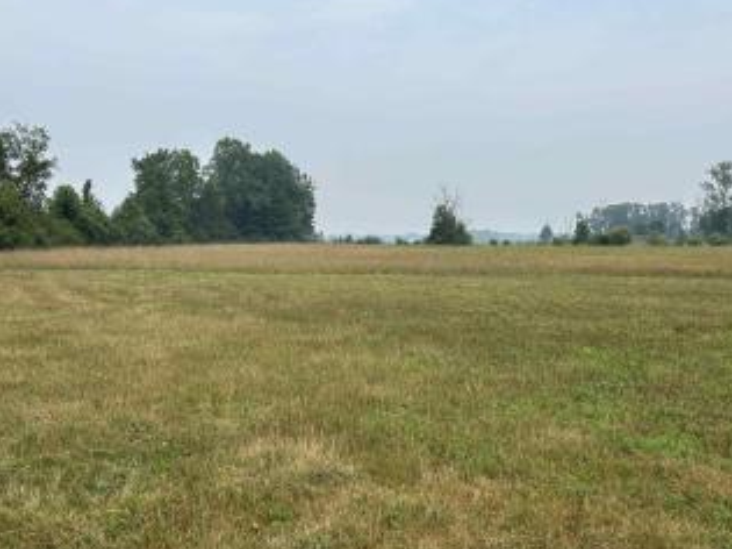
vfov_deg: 42.9
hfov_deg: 55.1
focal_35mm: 33
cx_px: 423
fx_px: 698
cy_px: 286
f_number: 1.5
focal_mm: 5.7
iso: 50
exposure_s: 1/2252
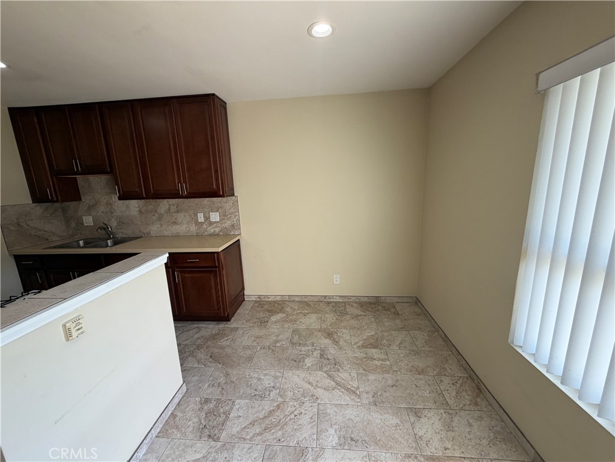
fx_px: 249
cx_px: 308
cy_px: 231
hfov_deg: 102.1
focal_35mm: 14
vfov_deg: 85.7
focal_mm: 2.22
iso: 125
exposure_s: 1/120
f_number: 2.2
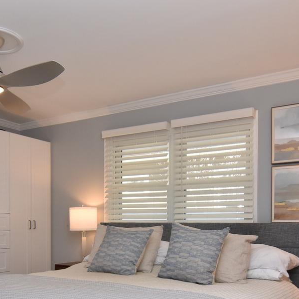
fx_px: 362
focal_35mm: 37
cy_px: 230
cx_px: 127
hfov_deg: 44.8
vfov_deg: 43.3
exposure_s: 1/60
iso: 800
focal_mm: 12
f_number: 8
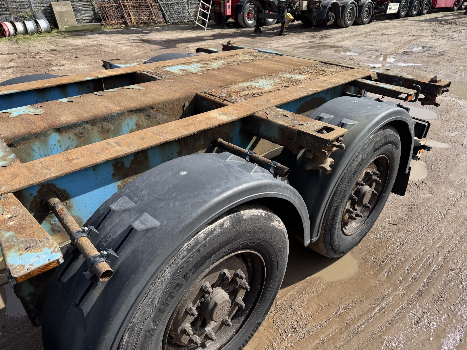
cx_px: 234
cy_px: 175
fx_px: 324
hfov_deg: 71.6
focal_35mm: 24
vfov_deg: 56.8
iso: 80
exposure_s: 1/2415
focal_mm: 6.76
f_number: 1.78
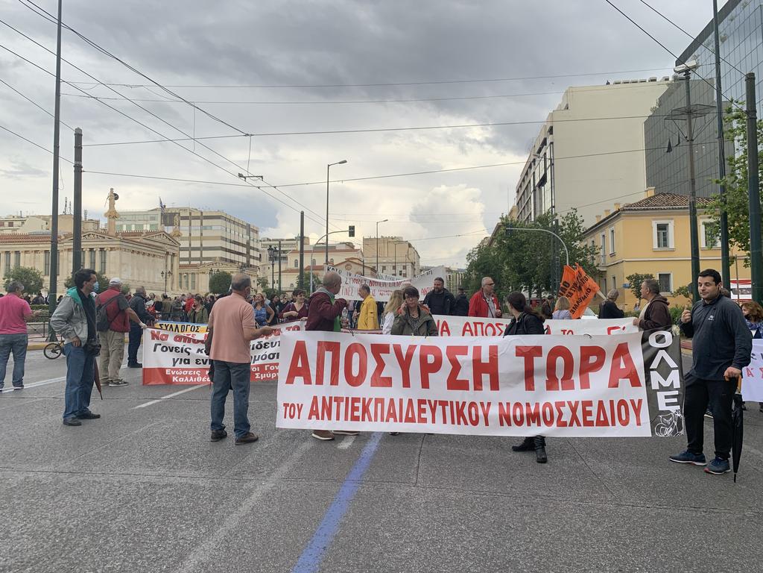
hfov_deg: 67.3
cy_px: 286
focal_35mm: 26
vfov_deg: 53.1
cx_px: 382
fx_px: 573
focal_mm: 4.25
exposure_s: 1/311
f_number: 1.8
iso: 25
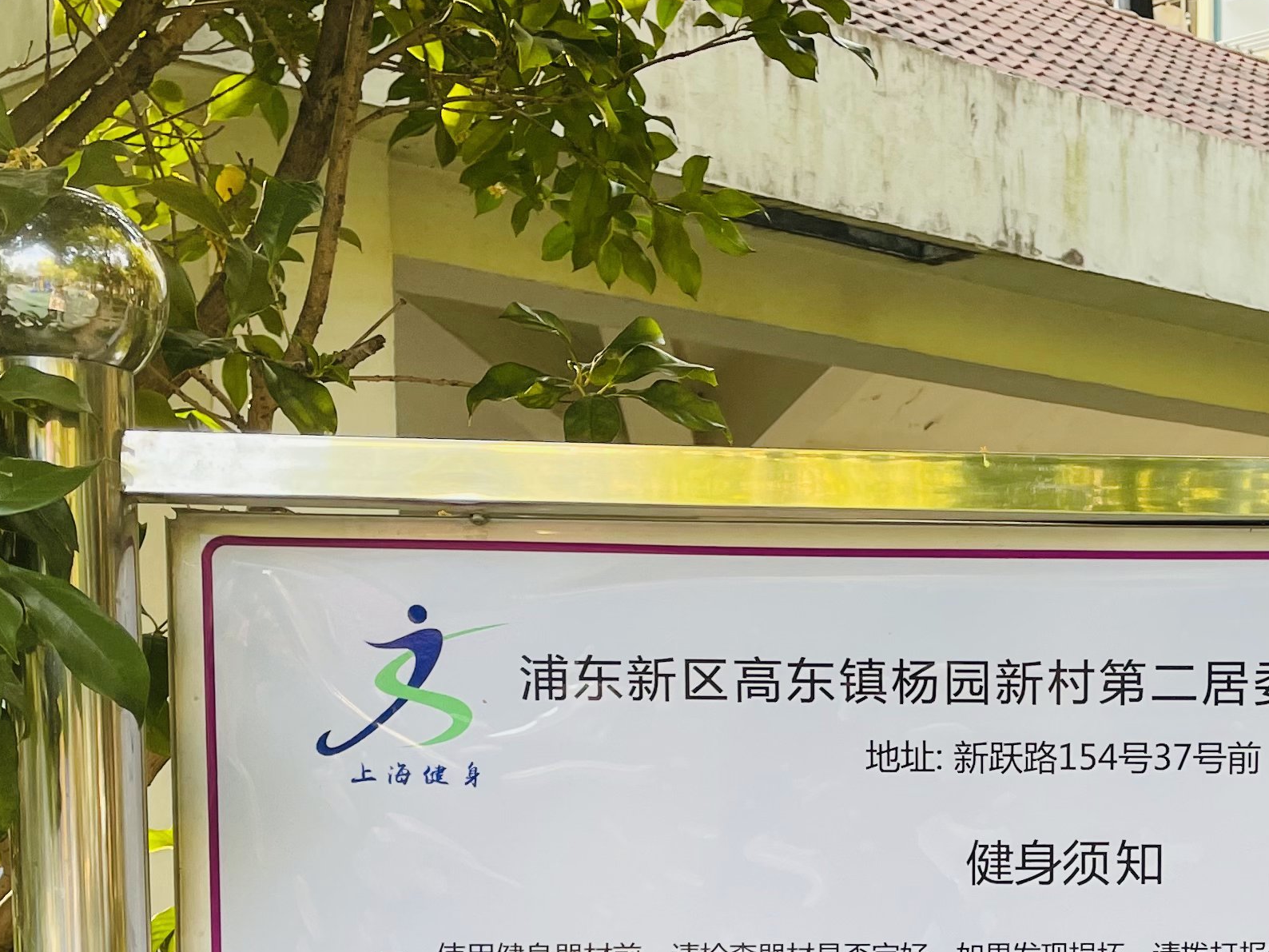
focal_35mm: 66
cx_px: 1061
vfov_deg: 21.3
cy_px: 995
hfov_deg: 28.6
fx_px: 2420
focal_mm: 4.2
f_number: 1.6
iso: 40
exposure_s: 1/121
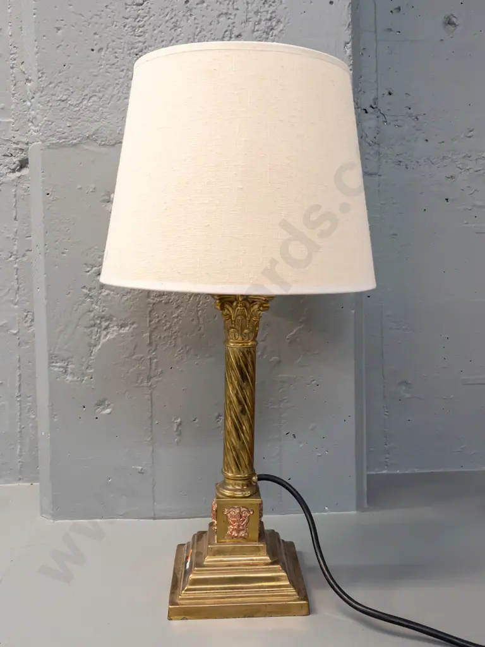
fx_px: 598
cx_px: 242
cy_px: 324
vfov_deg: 56.8
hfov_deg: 44.2
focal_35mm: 32
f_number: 5.6
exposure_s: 1/100
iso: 3200
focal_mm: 16
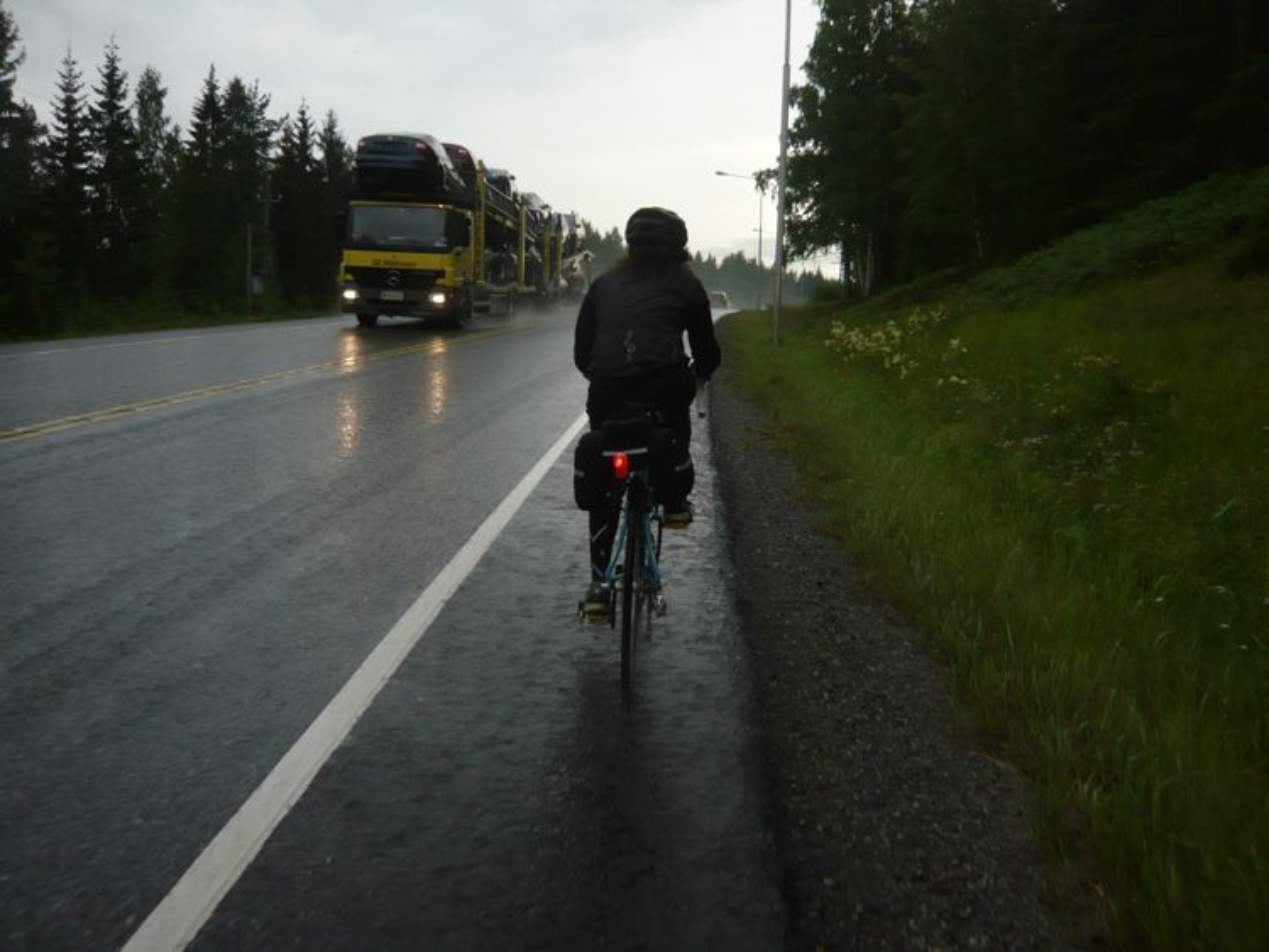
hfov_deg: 63.4
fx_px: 1027
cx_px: 634
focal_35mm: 28
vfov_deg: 49.8
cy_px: 476
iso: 100
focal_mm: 4.6
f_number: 2.8
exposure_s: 1/200
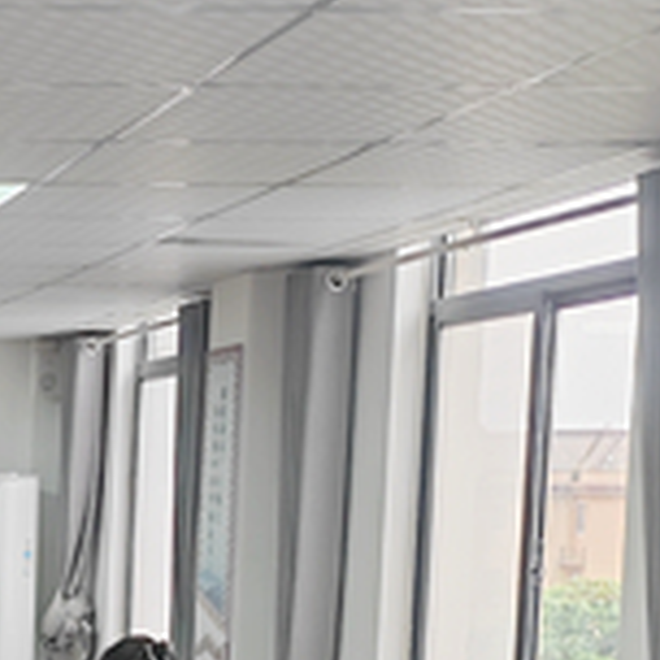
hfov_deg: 16.3
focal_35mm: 94
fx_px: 2028
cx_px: -430
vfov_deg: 17.9
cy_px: 695
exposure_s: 1/100
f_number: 1.8
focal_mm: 6.14
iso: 208
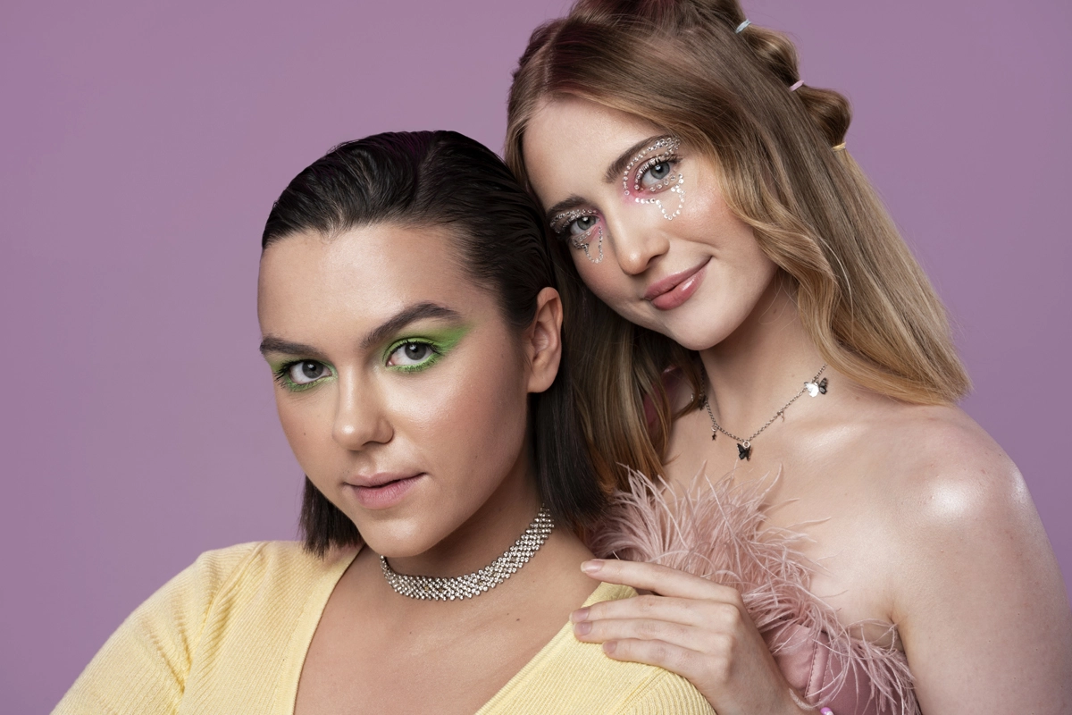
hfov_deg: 36.2
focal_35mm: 55
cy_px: 358
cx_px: 536
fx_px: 1638
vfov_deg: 24.6
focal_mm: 55
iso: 125
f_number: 13
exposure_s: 1/160
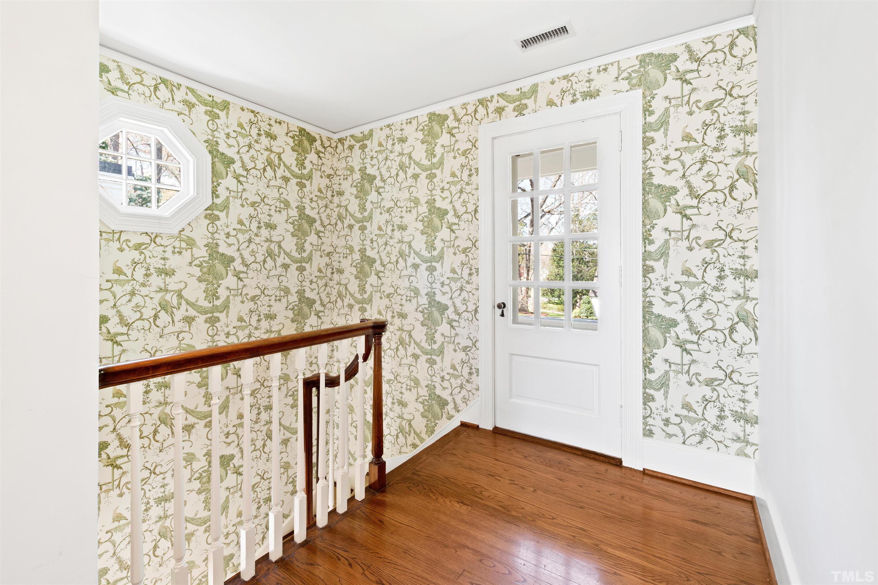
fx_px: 366
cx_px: 439
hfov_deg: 100.4
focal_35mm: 15
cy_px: 292
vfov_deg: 77.3
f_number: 8
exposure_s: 1/3
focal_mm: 10
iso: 100
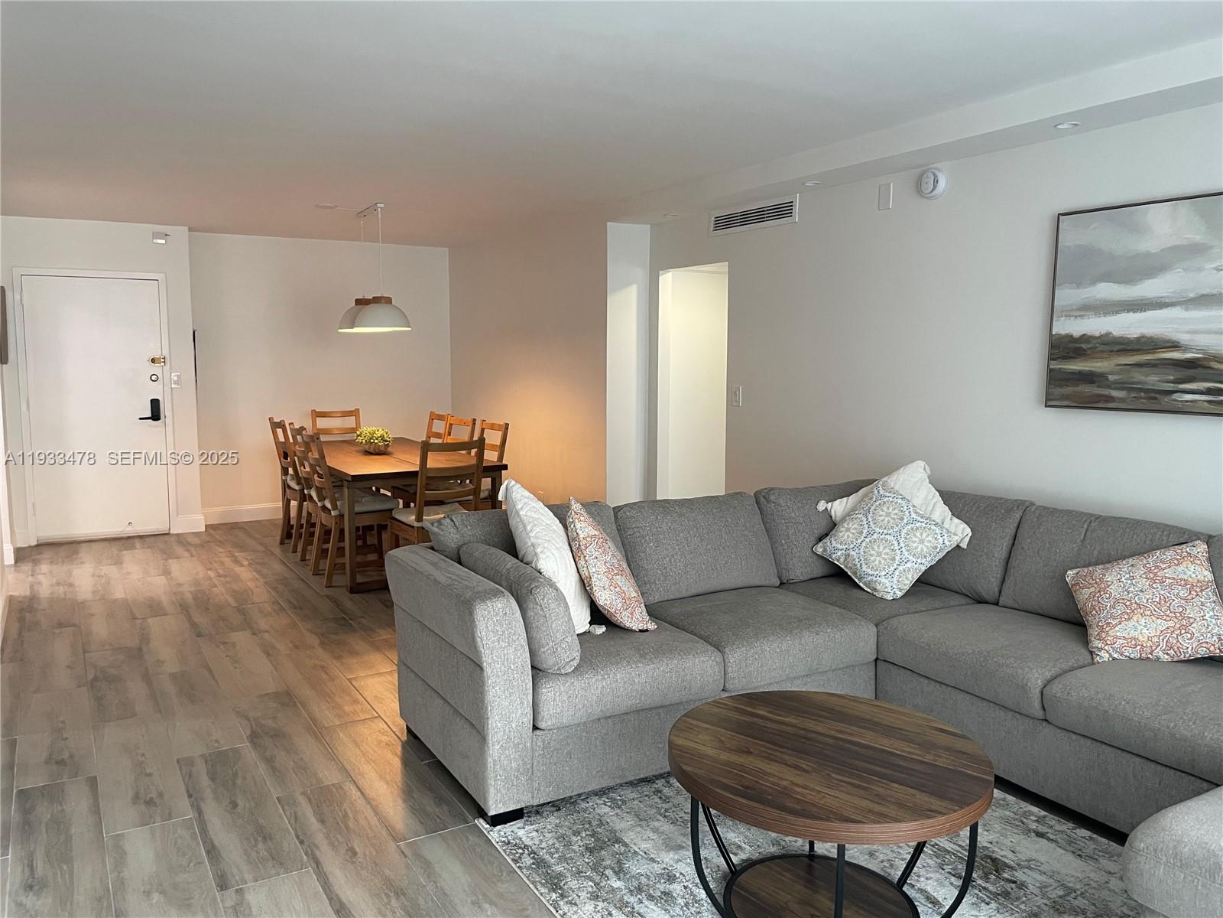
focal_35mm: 26
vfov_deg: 53.1
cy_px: 459
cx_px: 612
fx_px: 919
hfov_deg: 67.3
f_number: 1.6
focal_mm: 4.2
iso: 125
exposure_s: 1/89
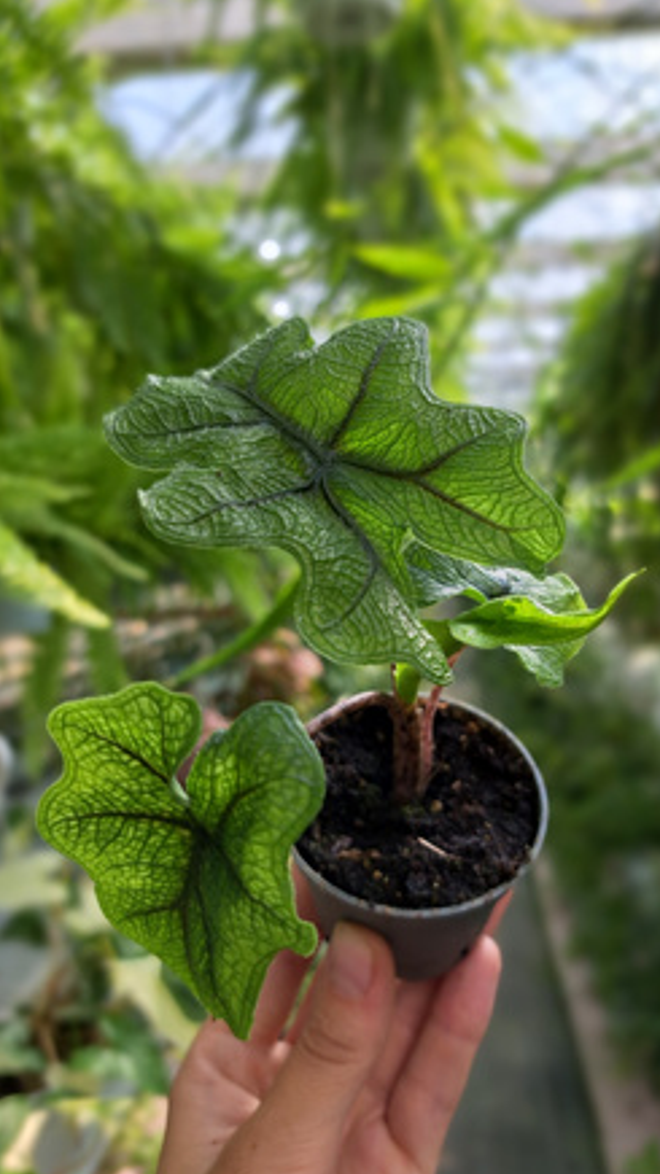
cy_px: 587
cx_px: 366
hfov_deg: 42.8
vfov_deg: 69.9
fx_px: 841
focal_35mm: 27
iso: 50
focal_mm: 5.23
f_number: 1.8
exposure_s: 1/269
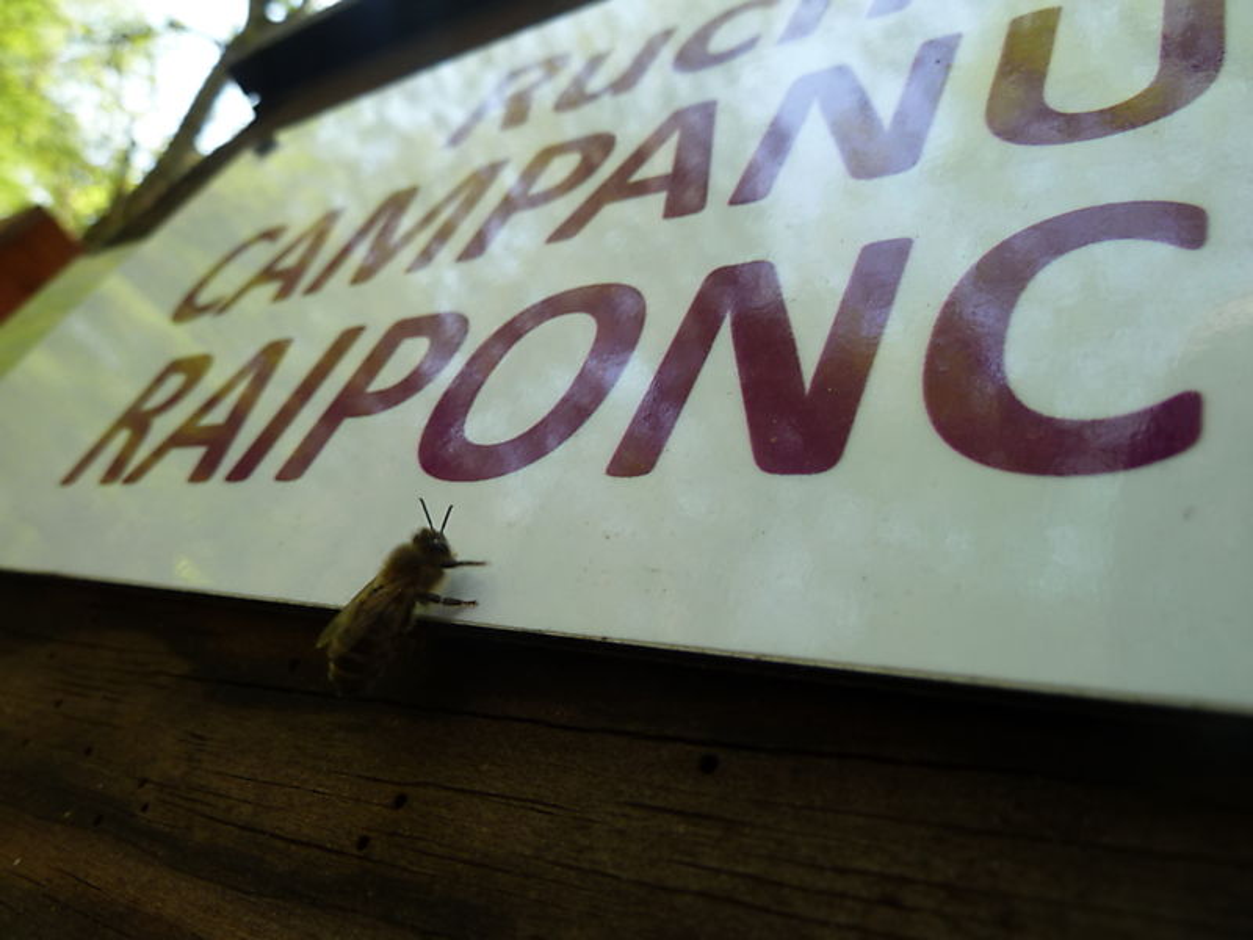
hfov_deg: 69.4
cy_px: 470
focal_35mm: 25
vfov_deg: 54.9
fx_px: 905
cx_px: 626
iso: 80
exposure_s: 1/80
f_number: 3.3
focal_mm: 4.1
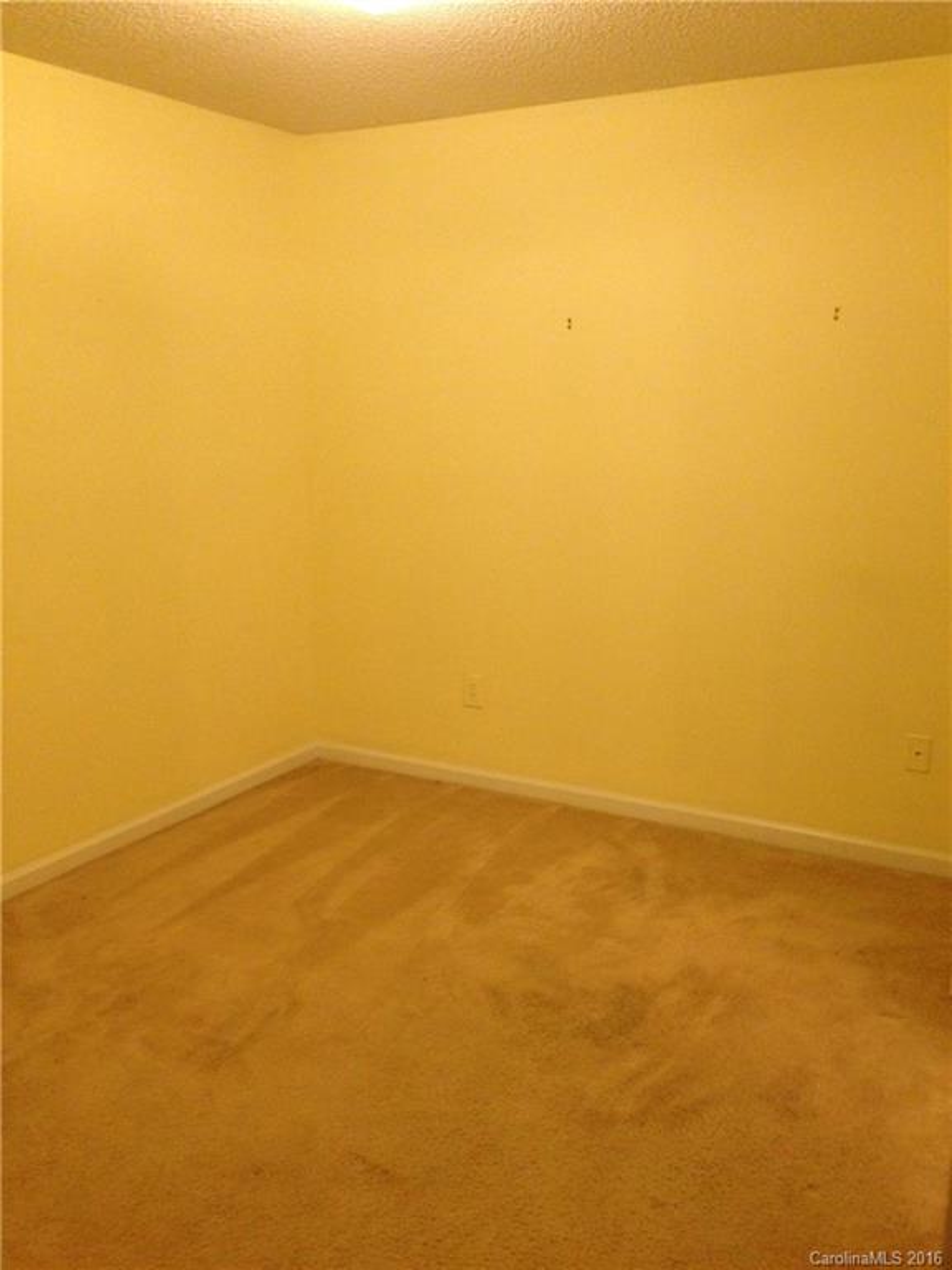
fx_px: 1210
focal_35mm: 33
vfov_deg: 55.4
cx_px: 476
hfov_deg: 42.9
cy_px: 635
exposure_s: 1/20
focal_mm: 4.12
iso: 250
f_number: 2.4
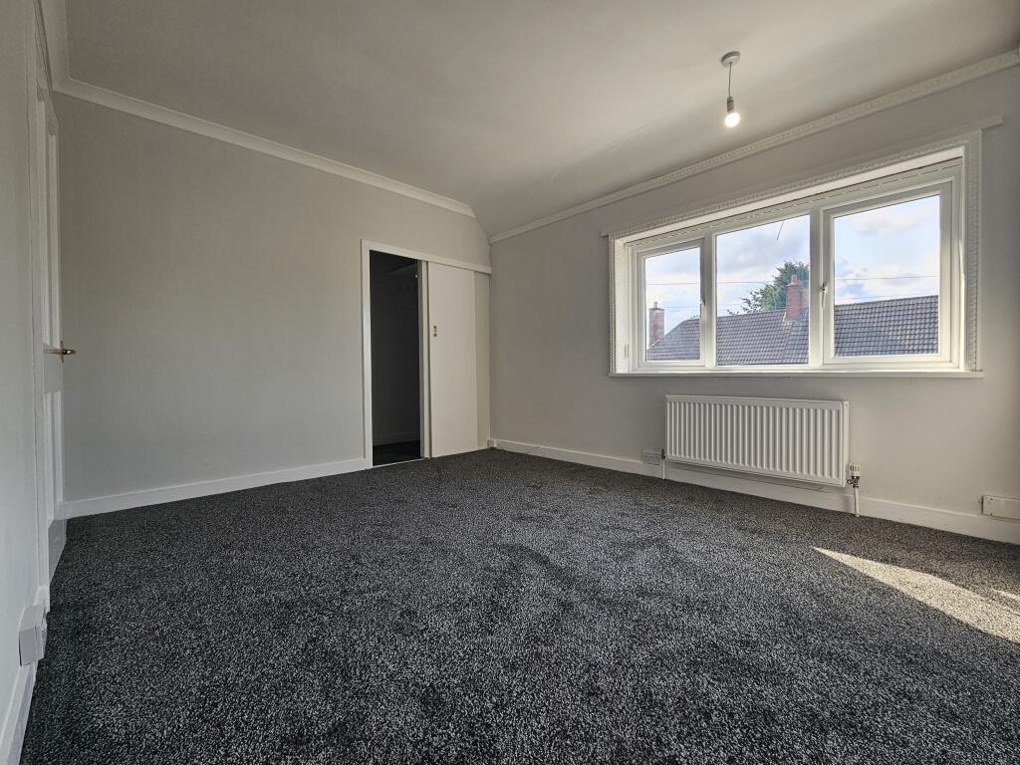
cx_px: 510
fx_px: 383
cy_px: 382
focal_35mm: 13
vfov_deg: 89.9
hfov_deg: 106.2
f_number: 2.2
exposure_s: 1/189
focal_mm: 2.2
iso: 50
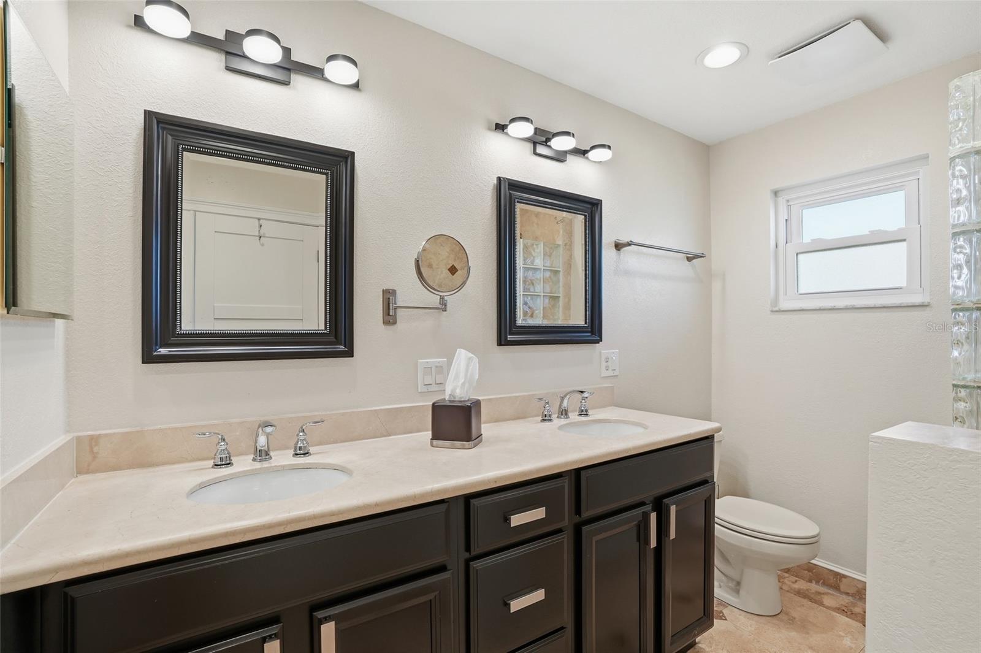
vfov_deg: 73.7
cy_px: 326
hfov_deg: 96.8
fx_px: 436
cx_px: 490
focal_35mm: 16
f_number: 9
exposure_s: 1/60
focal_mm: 16
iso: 200
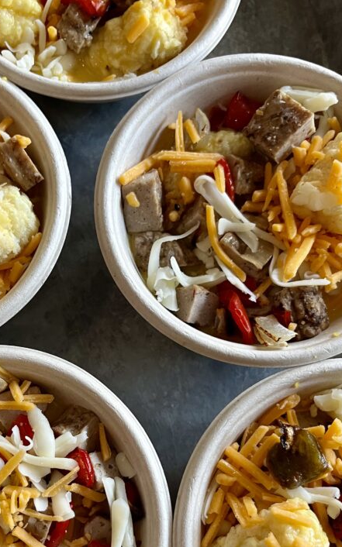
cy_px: 346
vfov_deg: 48.8
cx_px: 112
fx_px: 597
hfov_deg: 31.7
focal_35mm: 40
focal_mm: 5.1
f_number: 1.6
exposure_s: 1/60
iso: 200
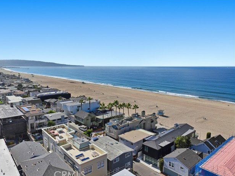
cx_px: 113
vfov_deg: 54.8
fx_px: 170
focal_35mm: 25
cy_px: 89
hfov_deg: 69.4
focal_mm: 12.3
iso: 110
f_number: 2.8
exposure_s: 1/1600
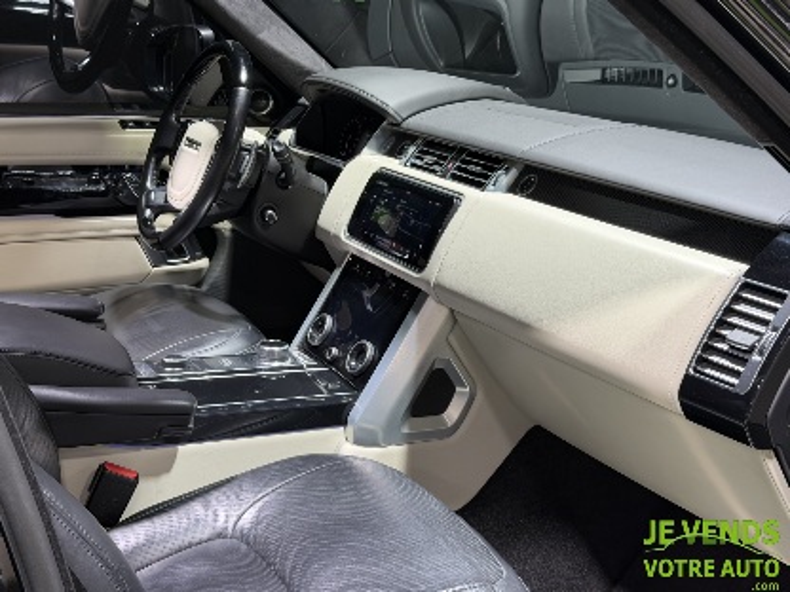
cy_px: 296
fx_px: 1095
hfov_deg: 39.7
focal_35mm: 48
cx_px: 395
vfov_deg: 30.3
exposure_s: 1/50
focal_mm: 6.76
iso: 64
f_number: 1.78
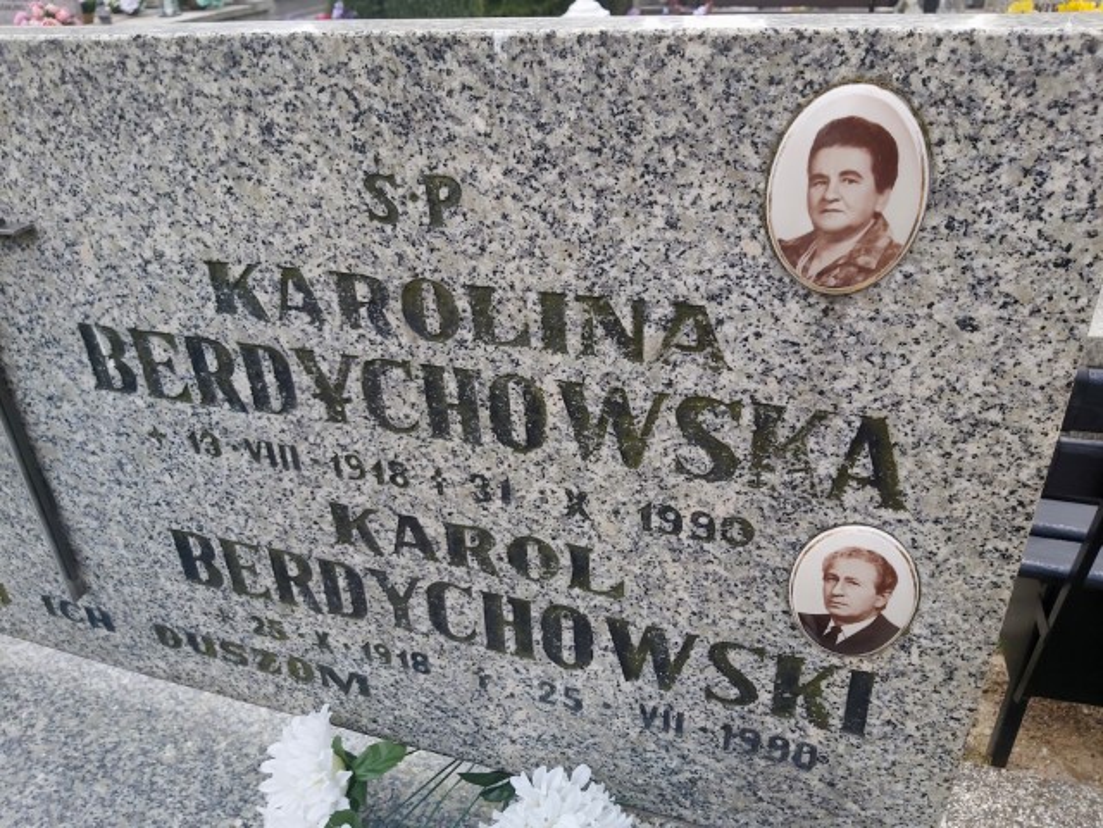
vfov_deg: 53.1
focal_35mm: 26
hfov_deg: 67.3
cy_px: 414
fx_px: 828
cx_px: 552
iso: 64
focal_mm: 3.92
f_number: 1.7
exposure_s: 1/619
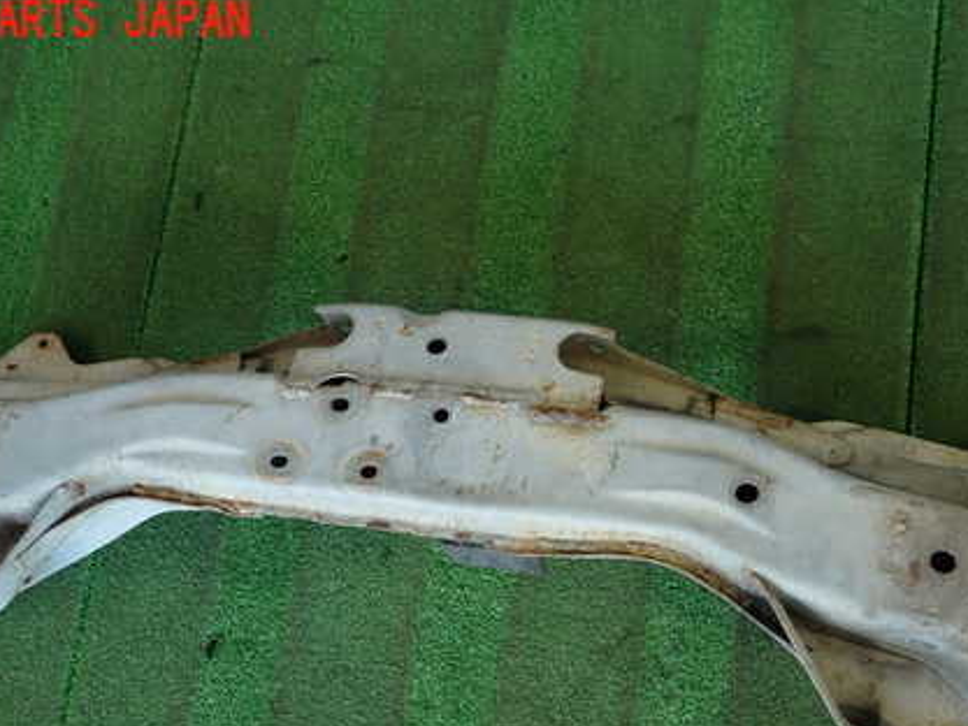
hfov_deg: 51.3
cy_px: 515
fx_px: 1007
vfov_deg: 38.9
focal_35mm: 36
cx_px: 525
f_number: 2
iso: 160
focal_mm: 4.5
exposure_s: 1/60
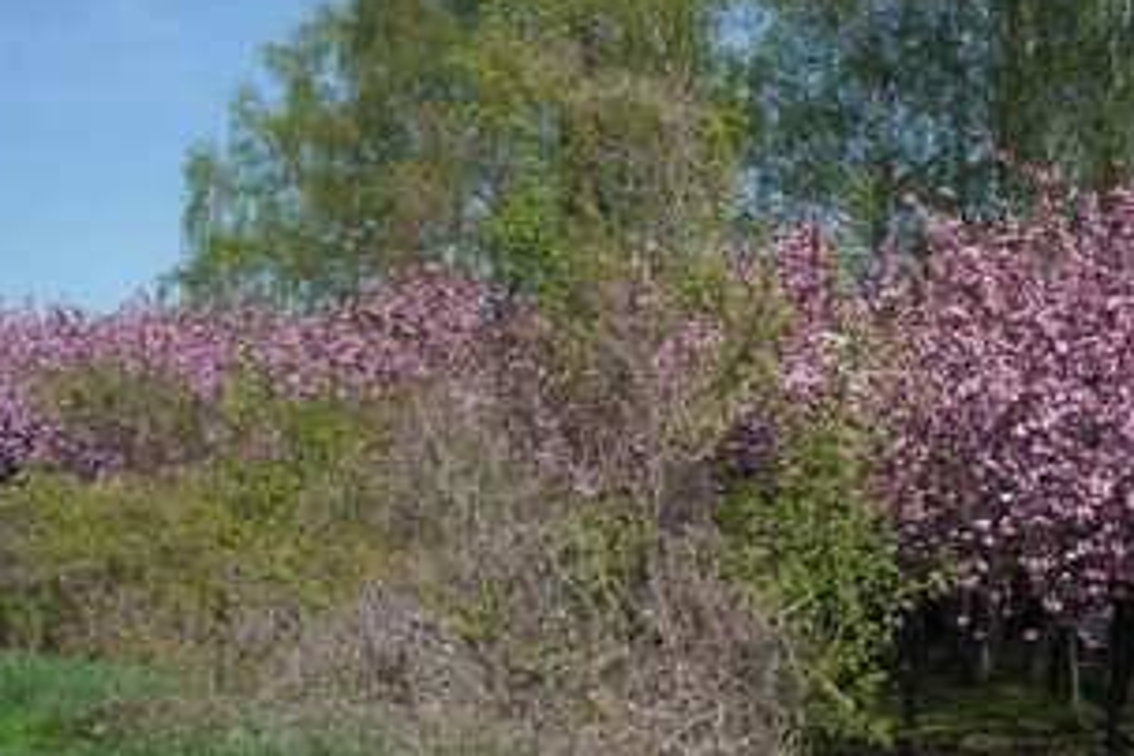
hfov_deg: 29.9
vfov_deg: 20.2
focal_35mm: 67
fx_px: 2110
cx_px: 724
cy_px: 243
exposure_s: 1/320
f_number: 8
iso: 320
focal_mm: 45
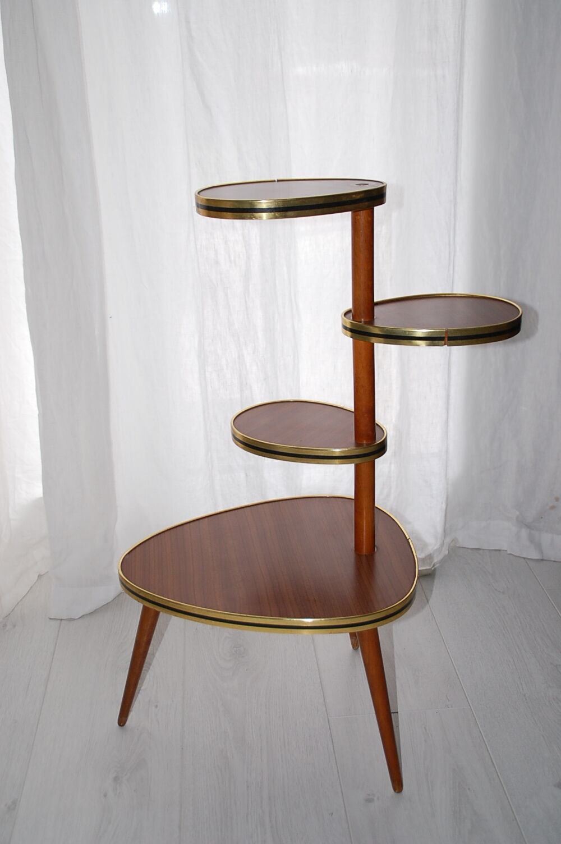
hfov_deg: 31.8
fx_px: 983
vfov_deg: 46.4
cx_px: 280
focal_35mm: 42
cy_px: 422
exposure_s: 1/125
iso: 400
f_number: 4
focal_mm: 28
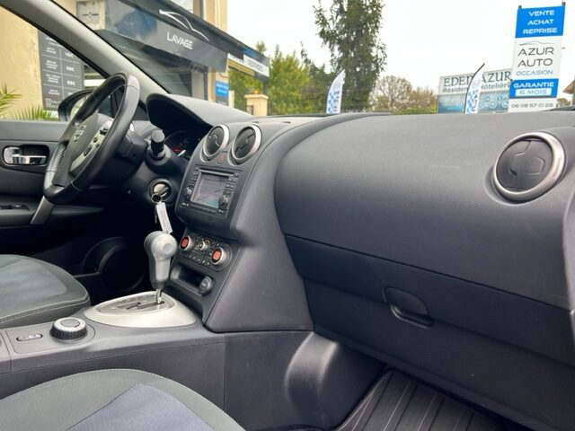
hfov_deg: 67.3
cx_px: 288
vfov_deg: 53.1
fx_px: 432
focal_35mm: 26
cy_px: 216
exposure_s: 1/121
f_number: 1.5
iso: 64
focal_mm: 5.7
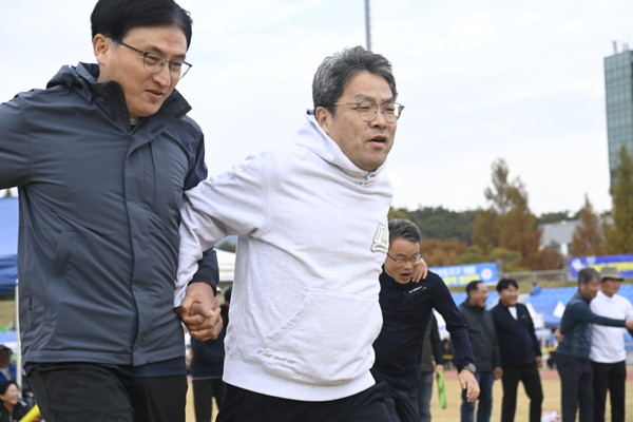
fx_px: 1618
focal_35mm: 92
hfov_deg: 22.1
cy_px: 211
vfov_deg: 14.9
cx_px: 316
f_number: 5.6
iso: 500
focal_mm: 92
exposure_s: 1/500
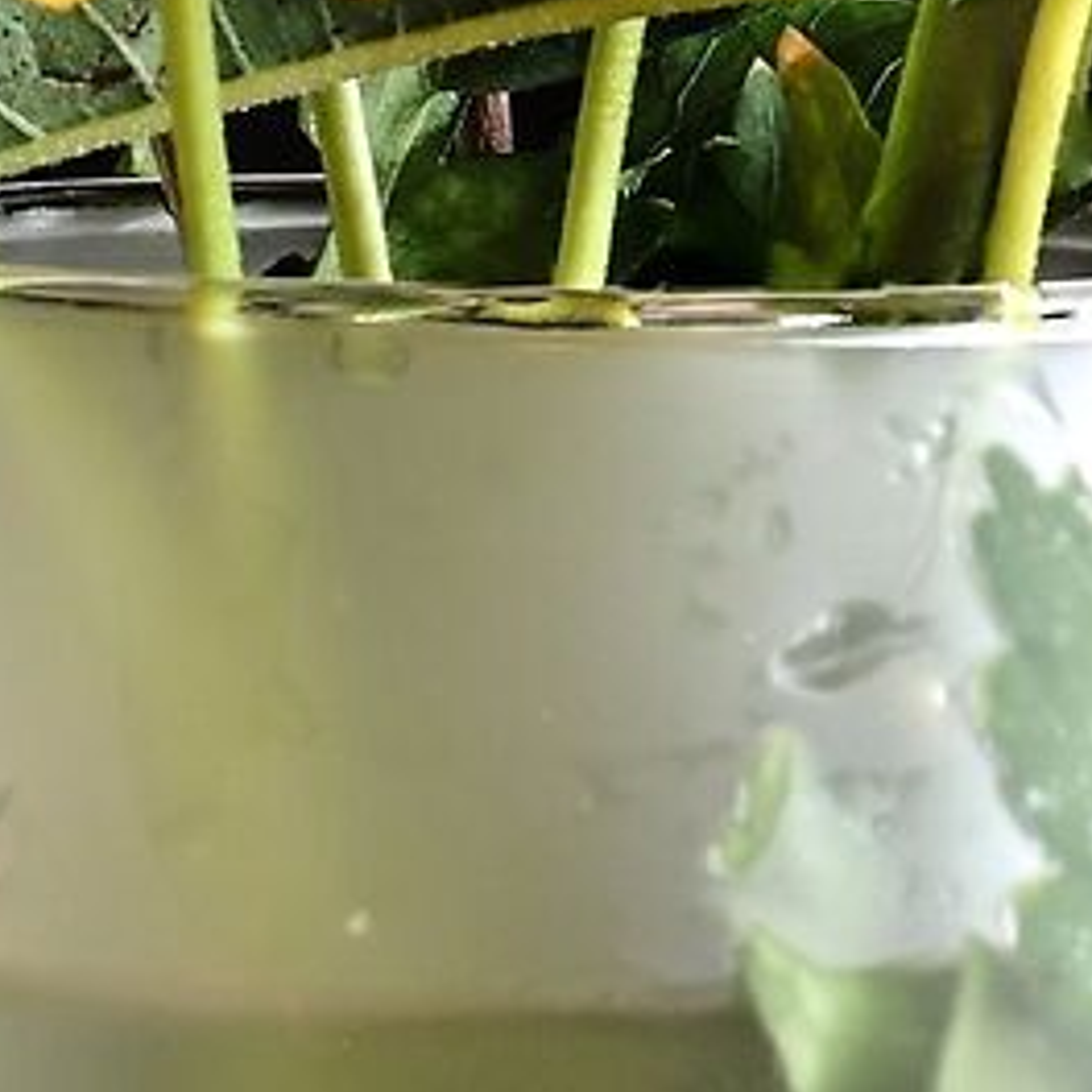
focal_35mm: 695
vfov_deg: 2.5
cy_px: -72
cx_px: 972
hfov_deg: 2.5
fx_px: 24805
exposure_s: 1.6
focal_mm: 90
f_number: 11
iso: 160
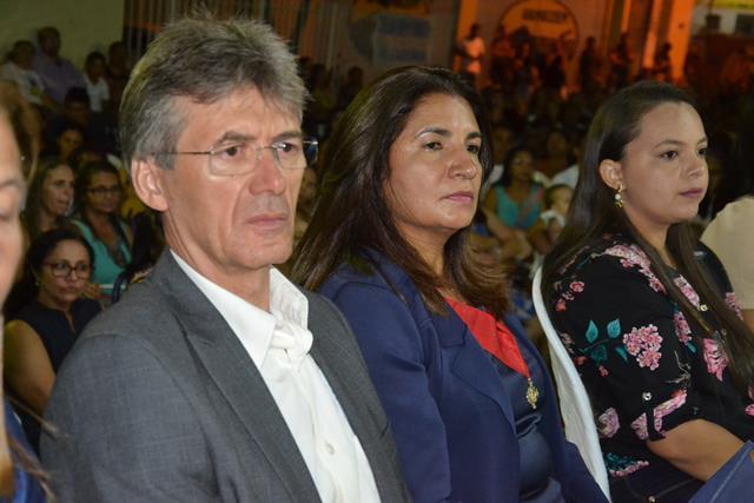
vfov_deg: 18.2
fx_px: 1571
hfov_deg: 27.0
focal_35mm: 75
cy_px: 252
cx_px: 377
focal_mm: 50
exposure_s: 1/60
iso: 3200
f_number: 5
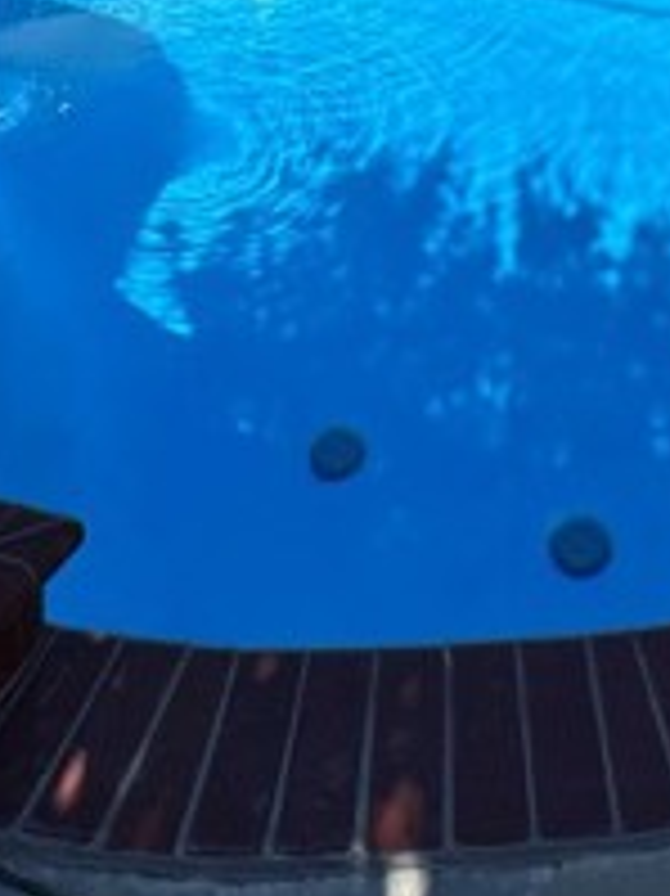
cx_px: 526
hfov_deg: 31.4
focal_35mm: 45
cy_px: -306
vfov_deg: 31.2
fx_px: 1163
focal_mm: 2.22
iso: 40
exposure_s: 1/2817
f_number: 2.2
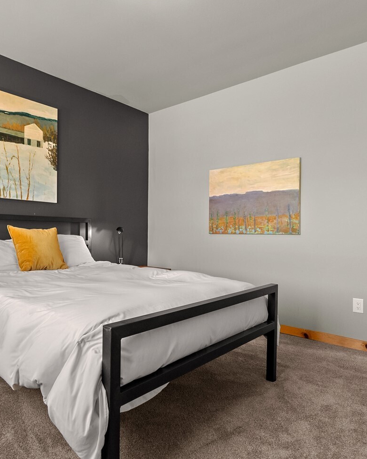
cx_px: 134
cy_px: 235
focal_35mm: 23
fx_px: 312
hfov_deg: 60.0
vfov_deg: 72.6
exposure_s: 1/5
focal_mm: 14
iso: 400
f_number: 6.3
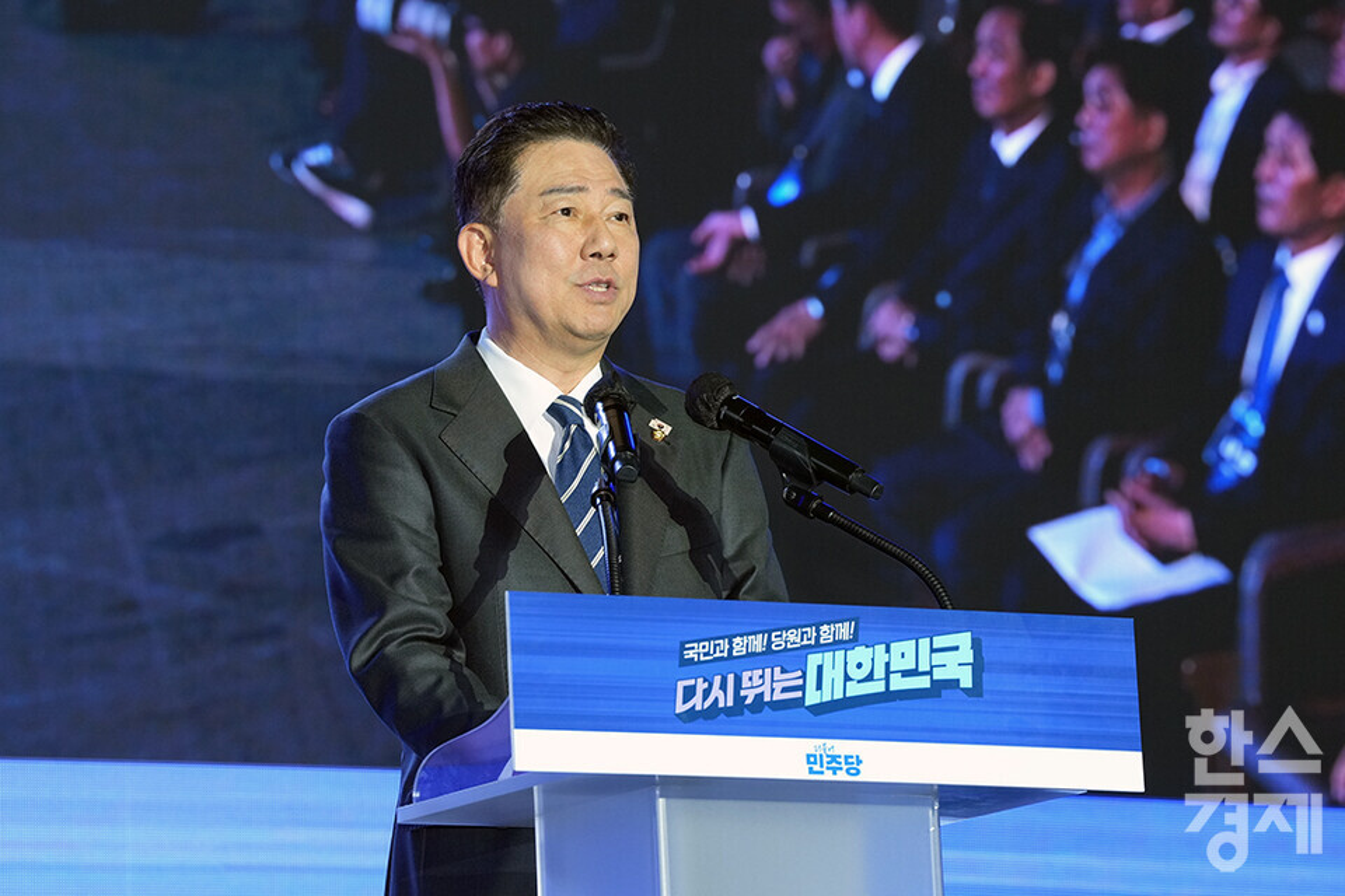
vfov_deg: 6.9
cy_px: 448
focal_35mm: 200
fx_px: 7472
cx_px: 672
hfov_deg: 10.3
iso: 1600
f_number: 6.3
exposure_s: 1/160
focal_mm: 200
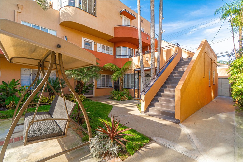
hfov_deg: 100.4
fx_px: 101
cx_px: 122
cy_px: 81
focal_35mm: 15
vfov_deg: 77.3
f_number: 7.1
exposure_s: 1/160
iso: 100
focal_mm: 10
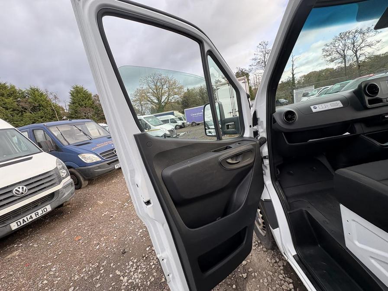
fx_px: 157
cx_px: 194
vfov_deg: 85.7
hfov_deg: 102.1
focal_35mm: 14
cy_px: 146
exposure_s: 1/139
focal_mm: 2.22
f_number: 2.2
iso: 40
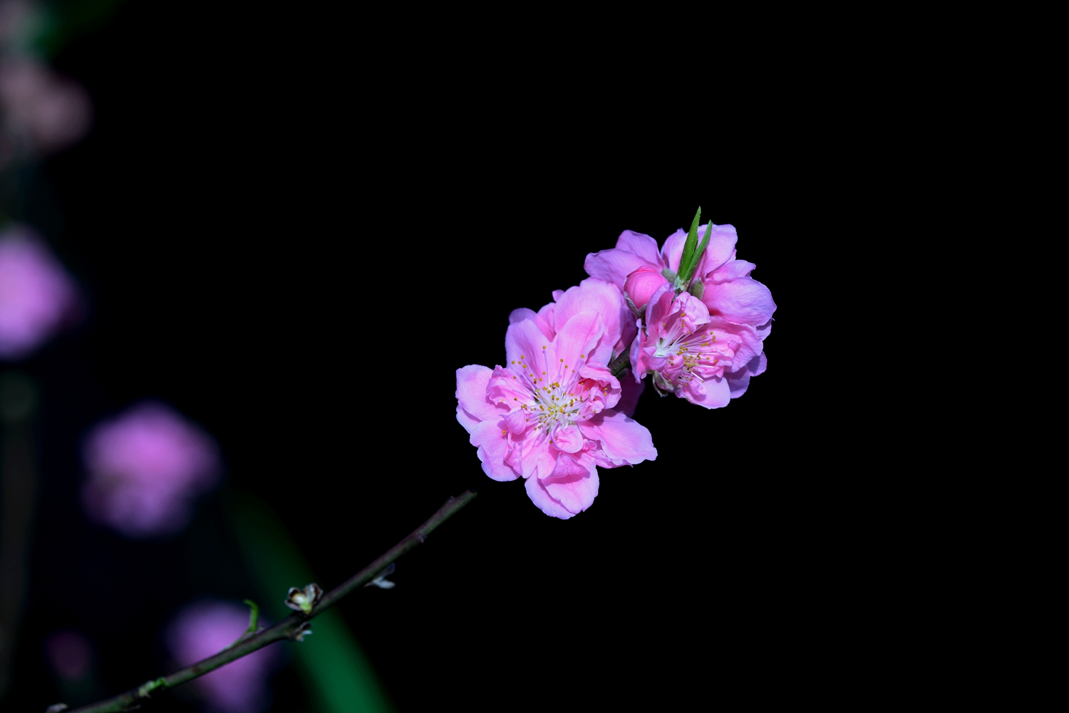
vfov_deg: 13.0
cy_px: 356
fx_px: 3119
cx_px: 534
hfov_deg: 19.5
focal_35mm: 105
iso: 100
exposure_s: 1/200
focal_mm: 105
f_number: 5.6
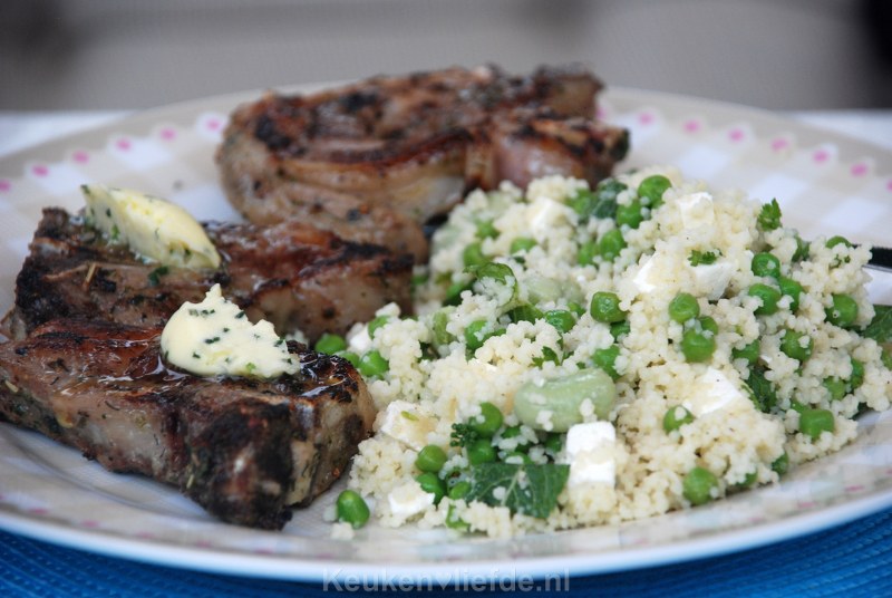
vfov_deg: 6.8
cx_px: 446
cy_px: 299
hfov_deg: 10.1
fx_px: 5025
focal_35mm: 202
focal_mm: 135
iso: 400
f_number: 5.6
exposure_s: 1/100
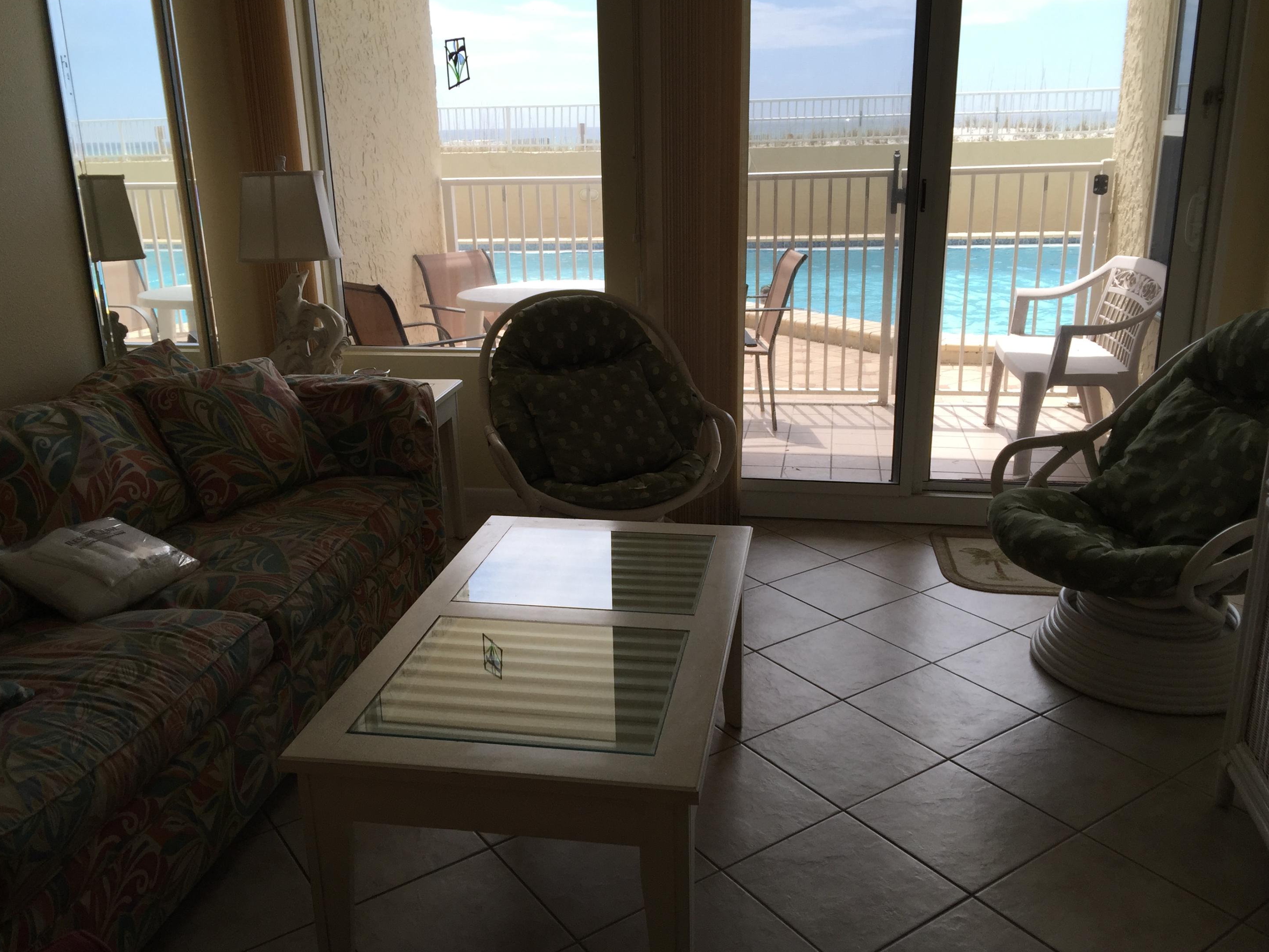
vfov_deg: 46.8
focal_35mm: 30
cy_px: 481
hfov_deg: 60.0
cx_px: 626
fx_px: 1100
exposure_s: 1/425
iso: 32
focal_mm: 4.15
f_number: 2.2
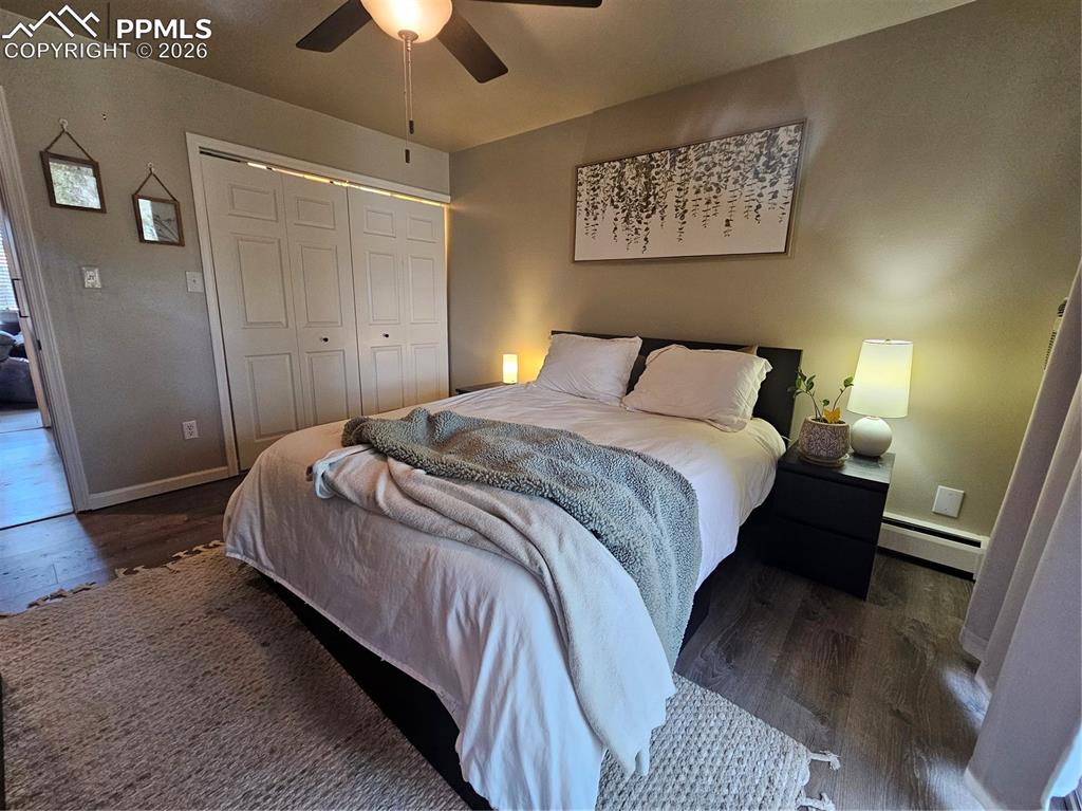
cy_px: 406
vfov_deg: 89.9
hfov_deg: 106.2
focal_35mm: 13
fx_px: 406
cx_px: 541
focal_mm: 2.2
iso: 320
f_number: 2.2
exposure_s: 1/60
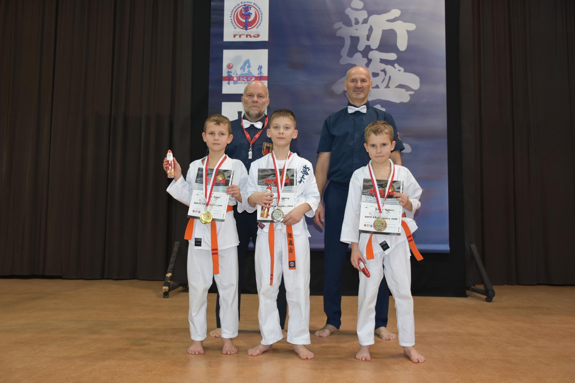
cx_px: 288
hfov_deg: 57.2
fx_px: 527
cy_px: 192
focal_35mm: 33
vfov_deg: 40.0
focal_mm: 22
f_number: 3.5
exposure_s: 1/30
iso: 400
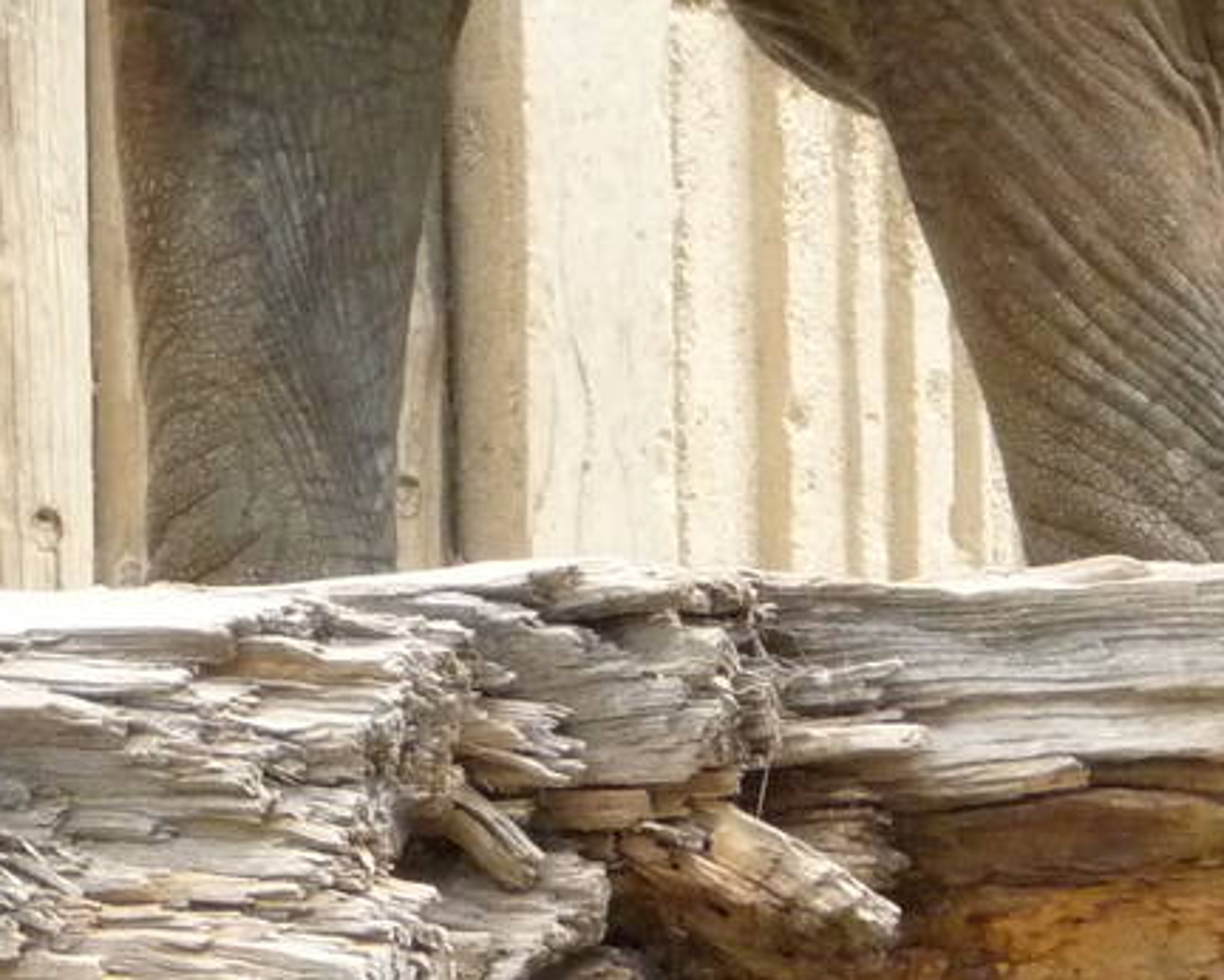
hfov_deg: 2.5
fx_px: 27761
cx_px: 510
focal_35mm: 766
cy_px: -436
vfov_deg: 2.0
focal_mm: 36.4
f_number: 4.8
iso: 400
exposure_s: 1/500
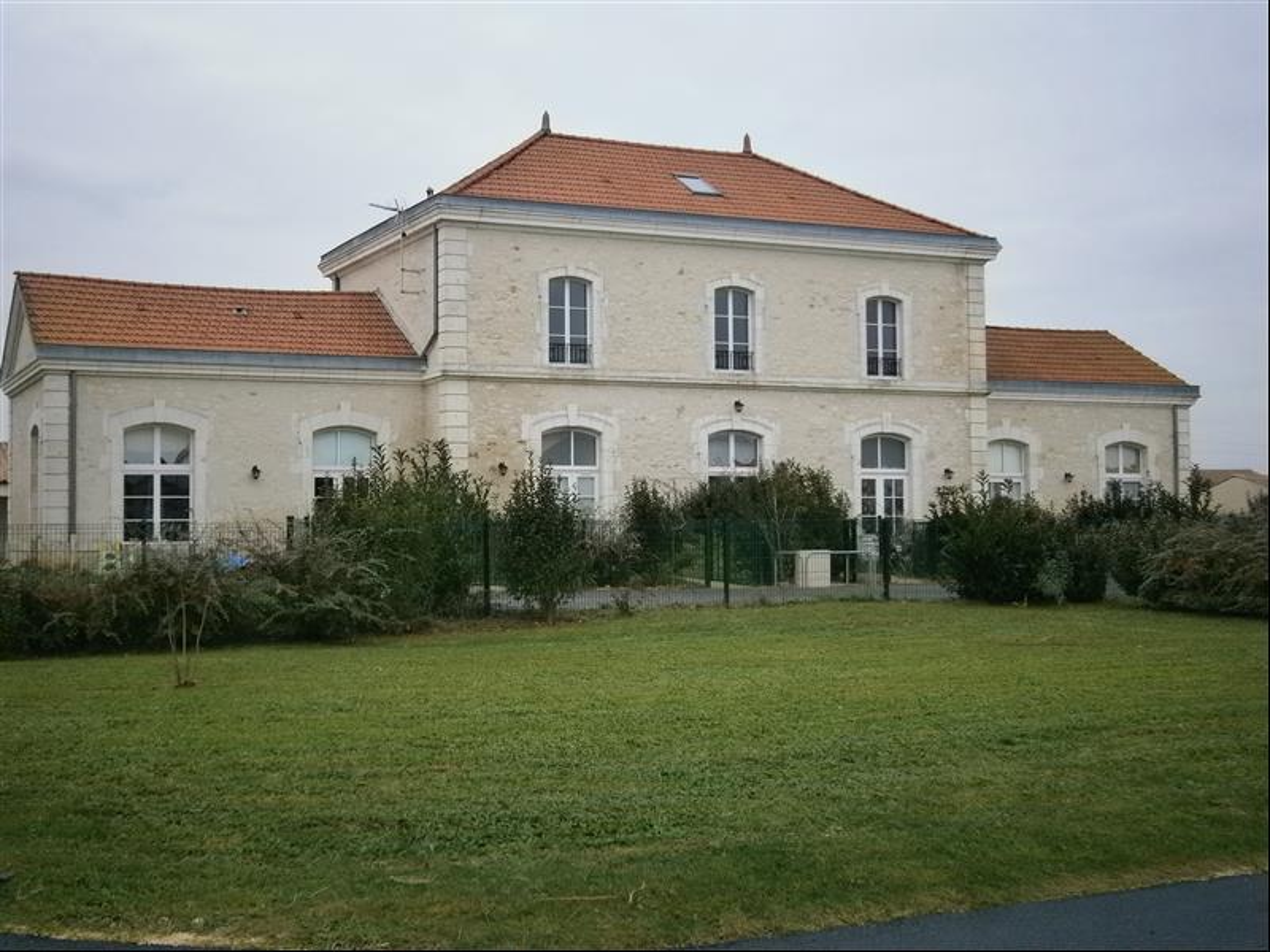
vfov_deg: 30.9
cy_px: 476
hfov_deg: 40.4
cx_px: 635
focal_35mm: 47
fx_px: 1724
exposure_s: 1/250
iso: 80
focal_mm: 8.3
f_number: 3.4
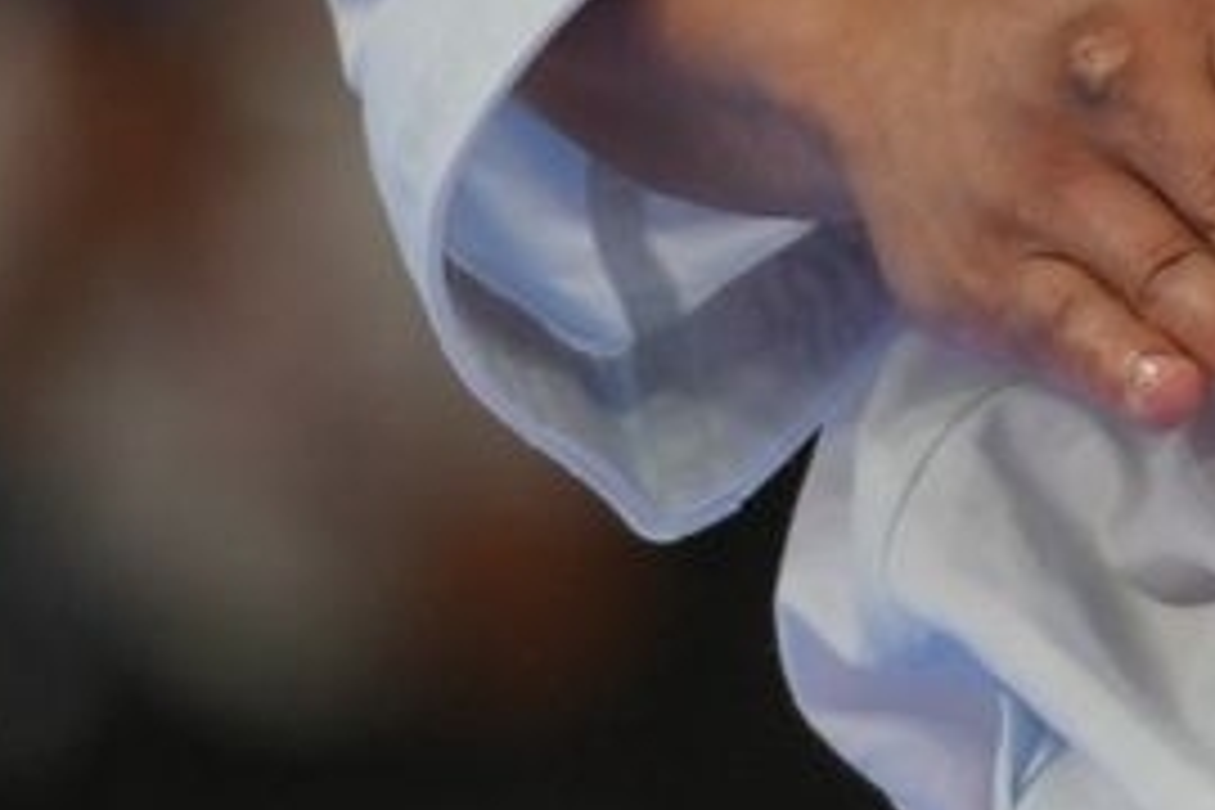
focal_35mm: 1838
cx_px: 2043
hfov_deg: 1.1
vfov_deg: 0.7
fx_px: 62028
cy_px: -909
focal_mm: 184
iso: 250
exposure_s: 1/500
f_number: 2.8
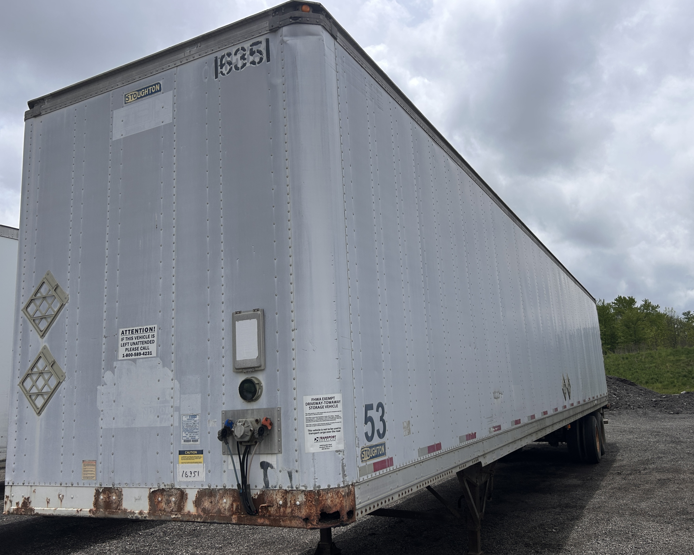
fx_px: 575
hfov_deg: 62.2
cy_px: 277
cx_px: 362
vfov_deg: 51.5
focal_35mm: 28
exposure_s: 1/8696
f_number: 1.5
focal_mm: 5.7
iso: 50
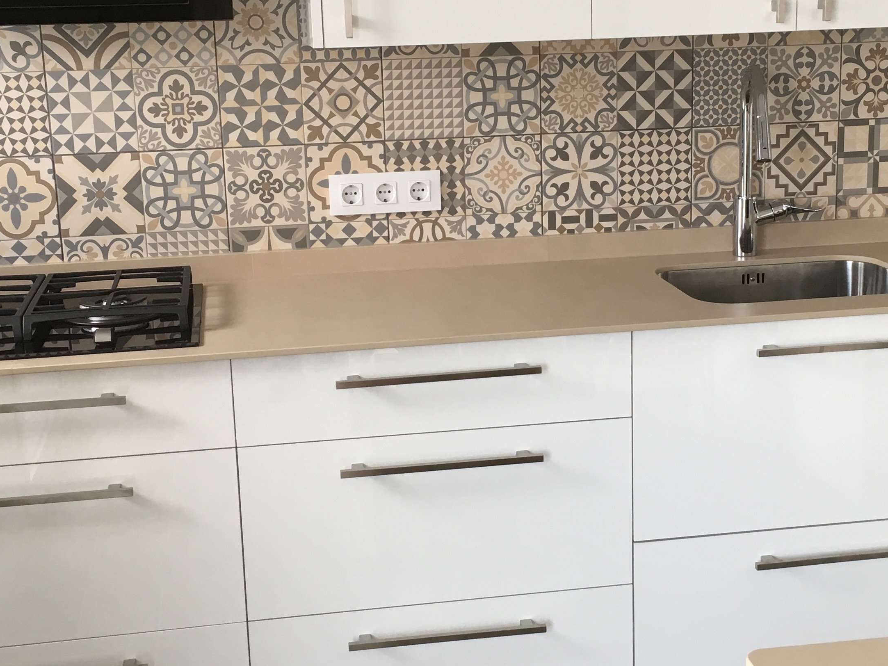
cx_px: 478
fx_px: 1385
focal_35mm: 54
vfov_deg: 27.0
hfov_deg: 35.5
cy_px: 292
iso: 25
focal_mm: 4.15
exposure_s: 1/33
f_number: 2.2
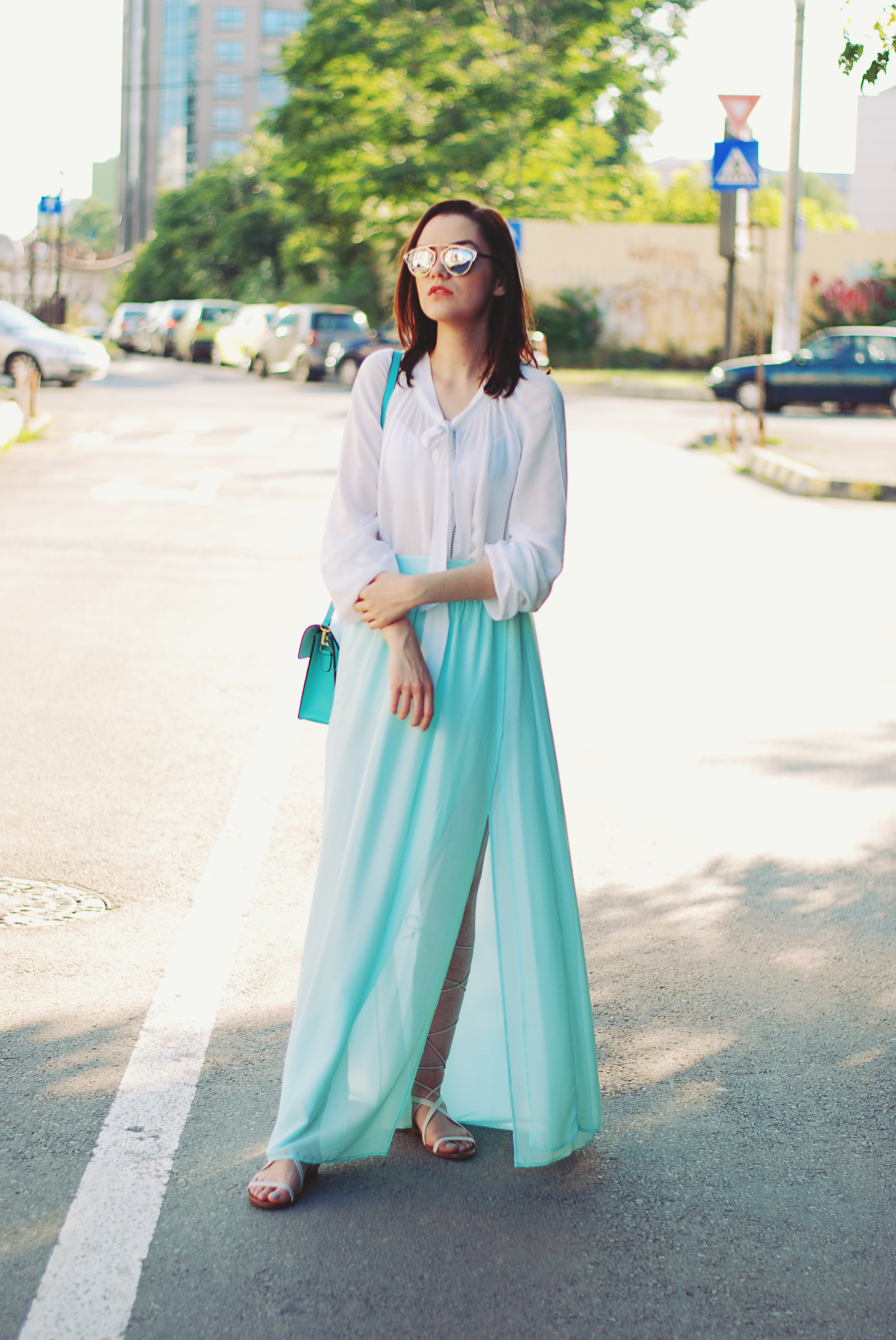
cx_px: 448
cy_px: 670
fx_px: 2792
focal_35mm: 75
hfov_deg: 18.2
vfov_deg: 27.0
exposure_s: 1/640
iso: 100
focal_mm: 50
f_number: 1.8
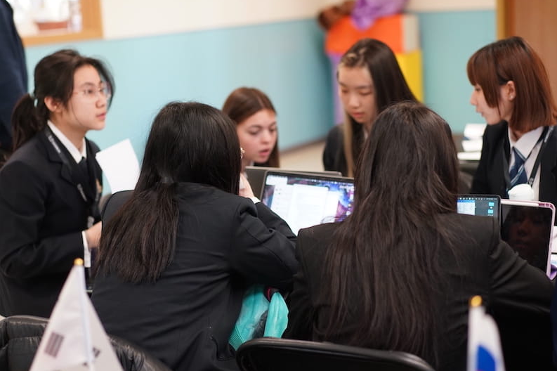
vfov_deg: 19.1
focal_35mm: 71
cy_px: 141
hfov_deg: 28.5
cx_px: 269
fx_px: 1098
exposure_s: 1/160
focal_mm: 55
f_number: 2
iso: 1600
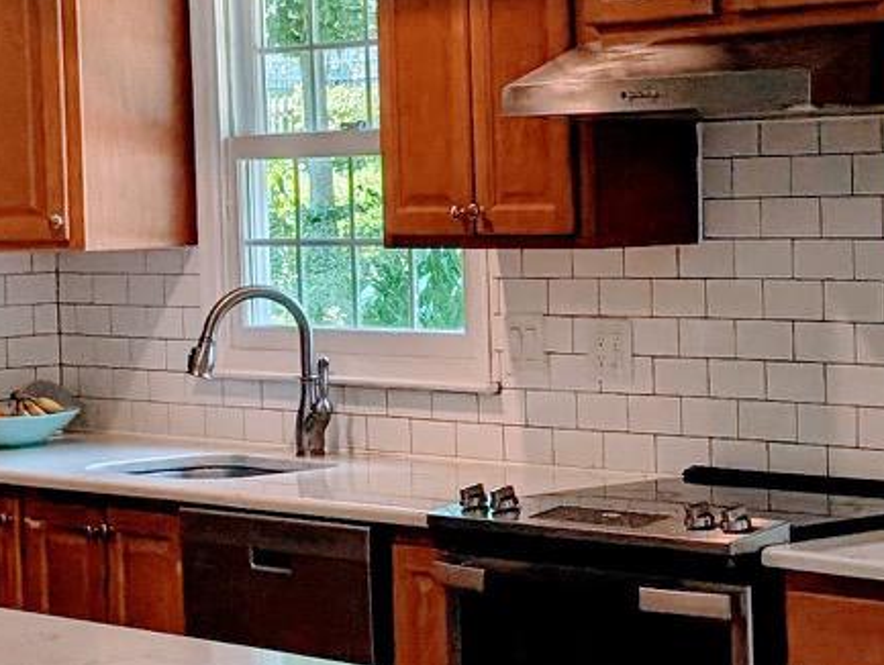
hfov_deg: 17.3
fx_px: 2890
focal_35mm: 113
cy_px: 353
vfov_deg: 13.1
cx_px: 600
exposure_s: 1/120
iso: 18
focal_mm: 6.9
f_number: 1.68
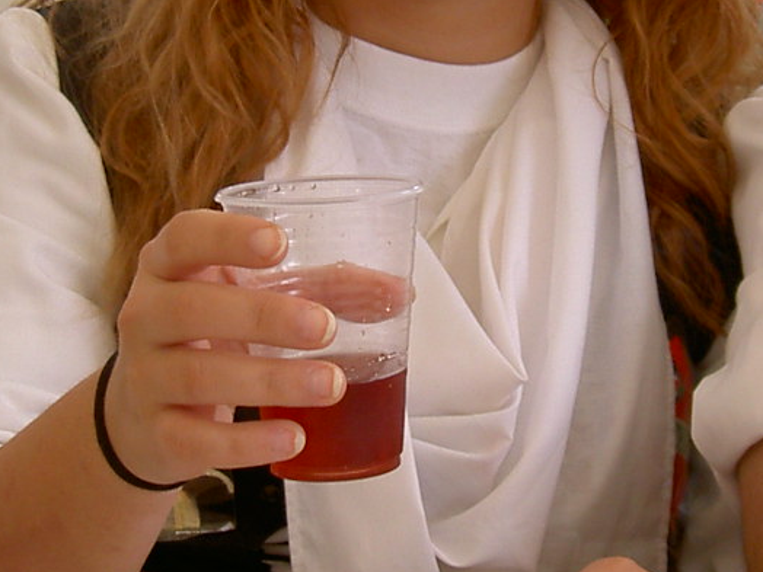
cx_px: 358
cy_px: 124
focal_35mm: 119
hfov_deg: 16.5
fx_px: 2623
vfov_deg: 12.4
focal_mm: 8
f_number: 2.8
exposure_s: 1/59.5
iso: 100
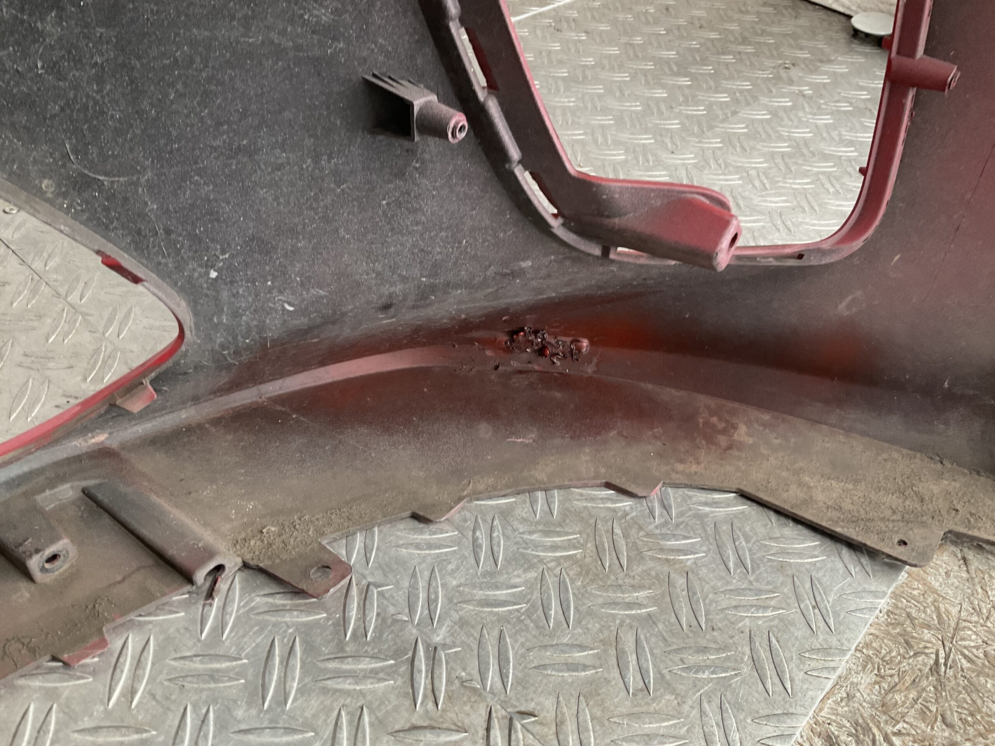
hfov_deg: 61.7
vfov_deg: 48.2
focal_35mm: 29
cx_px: 498
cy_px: 373
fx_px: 834
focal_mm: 3
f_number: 1.8
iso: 80
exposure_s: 1/50
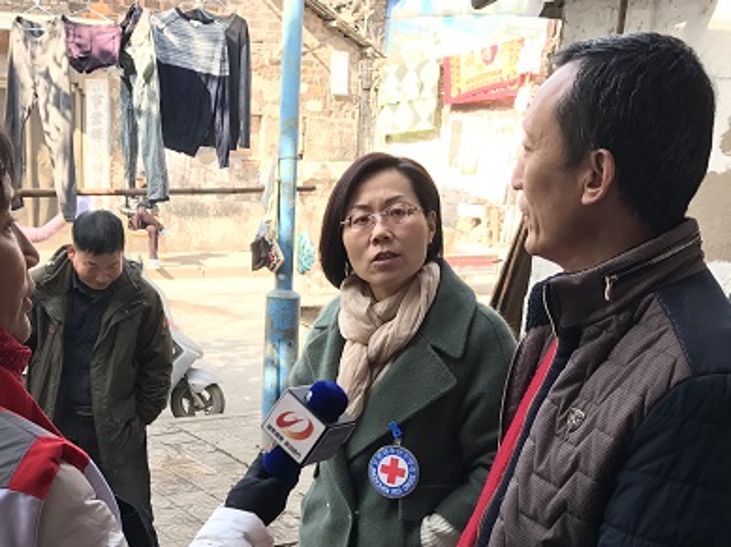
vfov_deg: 26.0
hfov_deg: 35.4
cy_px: 508
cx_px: 271
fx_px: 1139
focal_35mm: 54
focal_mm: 3.99
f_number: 1.8
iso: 20
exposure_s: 1/118
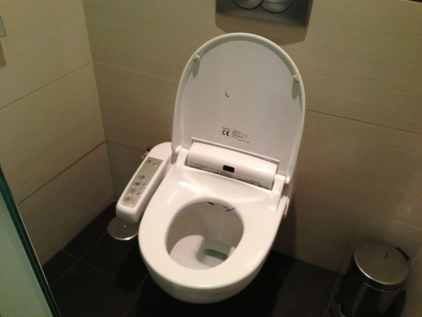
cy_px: 158
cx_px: 211
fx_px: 402
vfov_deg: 42.9
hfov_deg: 55.4
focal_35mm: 33
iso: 200
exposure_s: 1/20
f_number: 2.4
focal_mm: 4.13
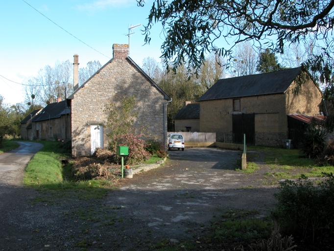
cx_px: 167
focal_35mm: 35
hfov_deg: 52.6
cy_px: 126
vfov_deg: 40.7
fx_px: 338
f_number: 5
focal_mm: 8.9
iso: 100
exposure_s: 1/173
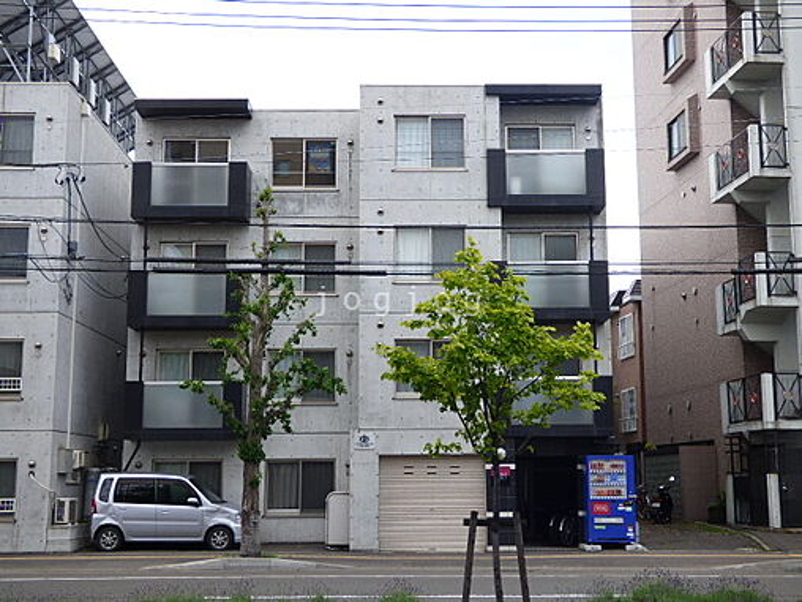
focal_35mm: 48
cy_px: 301
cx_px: 401
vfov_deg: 30.3
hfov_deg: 39.7
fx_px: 1112
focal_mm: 8.68
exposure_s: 1/500
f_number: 3.8
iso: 100
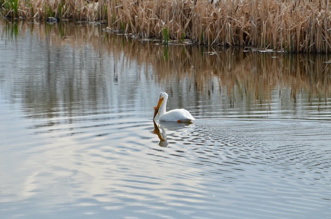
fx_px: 4129
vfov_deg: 3.0
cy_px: 110
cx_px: 166
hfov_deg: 4.6
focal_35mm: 450
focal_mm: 300
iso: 400
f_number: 7.1
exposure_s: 1/2000
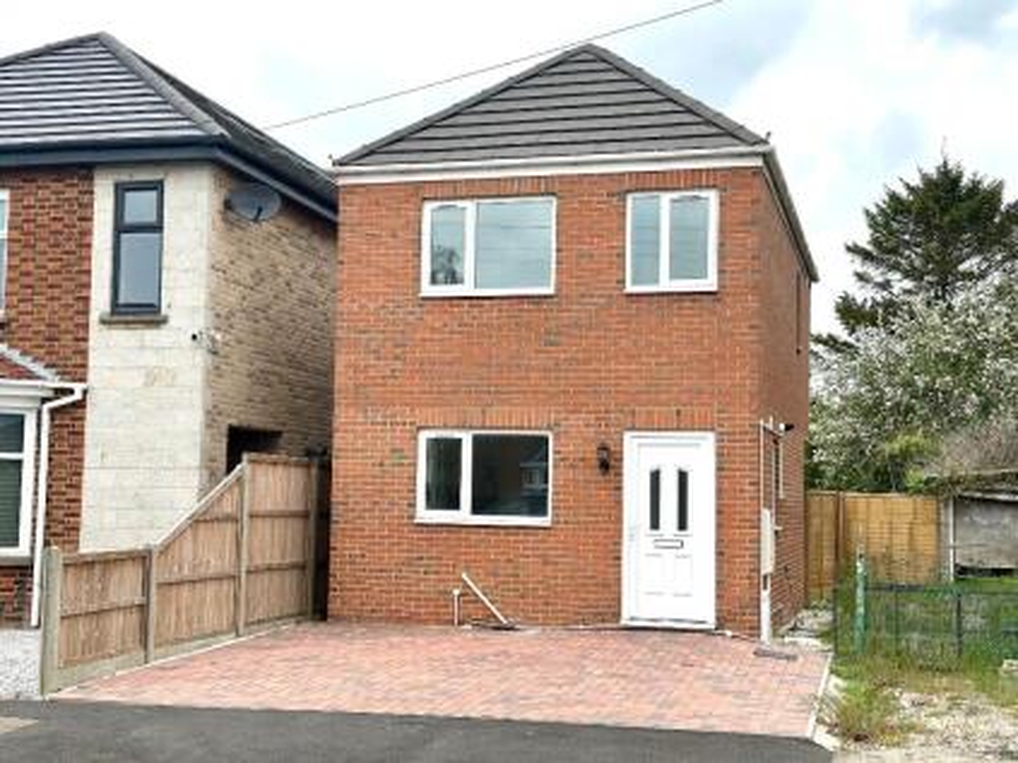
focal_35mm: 48
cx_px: 509
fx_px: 1411
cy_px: 382
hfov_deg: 39.7
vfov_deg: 30.3
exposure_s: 1/2070
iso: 64
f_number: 1.78
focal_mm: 6.86
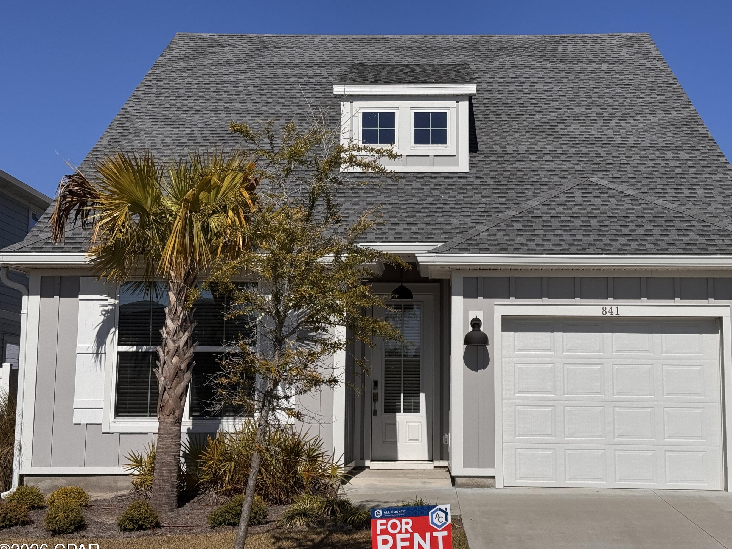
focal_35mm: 54
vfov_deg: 27.0
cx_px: 408
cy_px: 270
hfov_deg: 35.5
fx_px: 1142
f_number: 1.78
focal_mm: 6.76
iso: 80
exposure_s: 1/15385
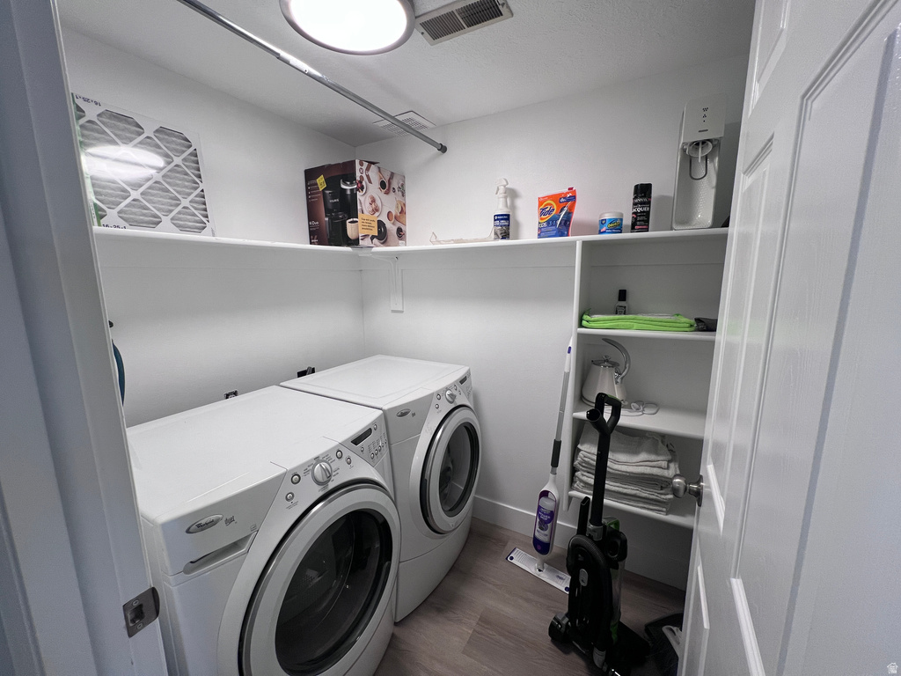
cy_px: 338
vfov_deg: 89.9
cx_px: 450
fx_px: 338
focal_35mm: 13
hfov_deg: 106.2
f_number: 1.8
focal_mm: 1.57
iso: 100
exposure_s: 1/120
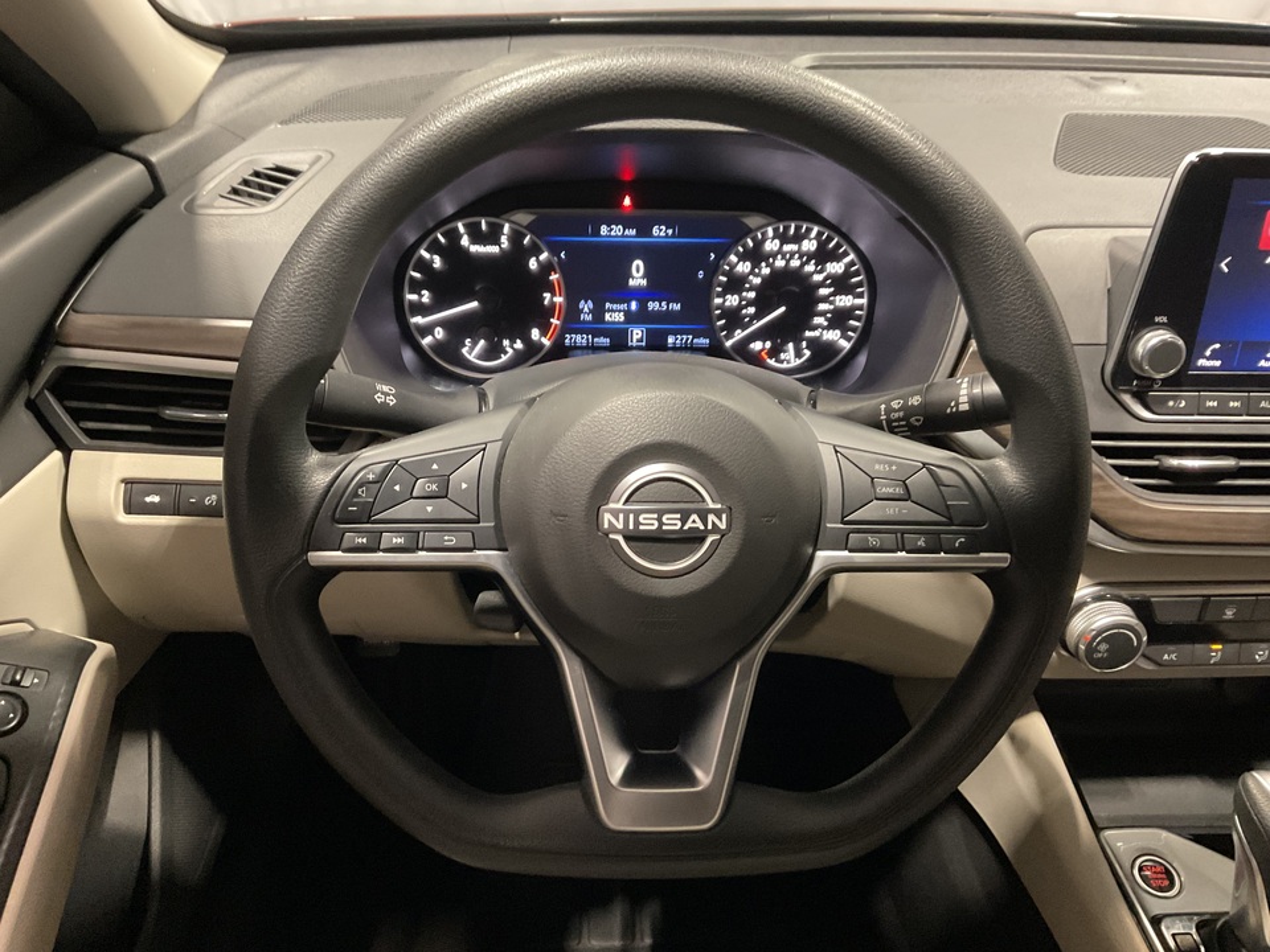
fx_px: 1064
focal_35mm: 29
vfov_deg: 48.2
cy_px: 476
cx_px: 635
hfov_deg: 61.7
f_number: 1.8
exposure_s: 1/30
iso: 320
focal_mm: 3
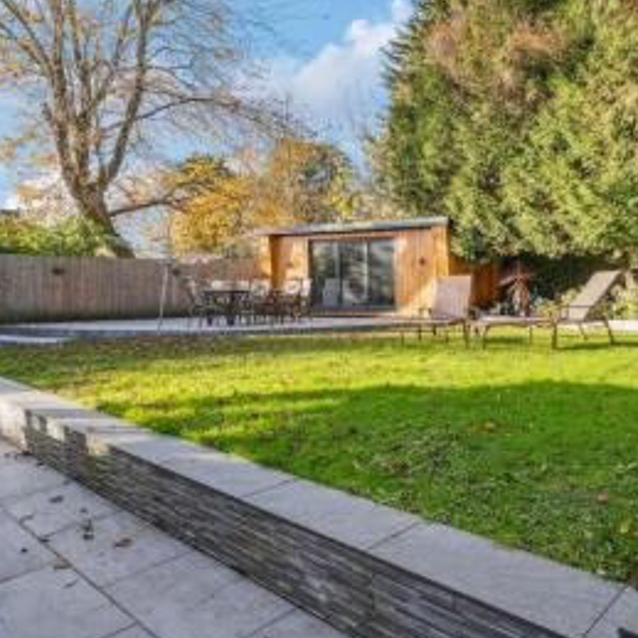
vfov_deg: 62.8
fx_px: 521
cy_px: 292
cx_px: 485
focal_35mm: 25
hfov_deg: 59.3
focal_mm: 16
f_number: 5.6
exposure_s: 1/60
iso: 320
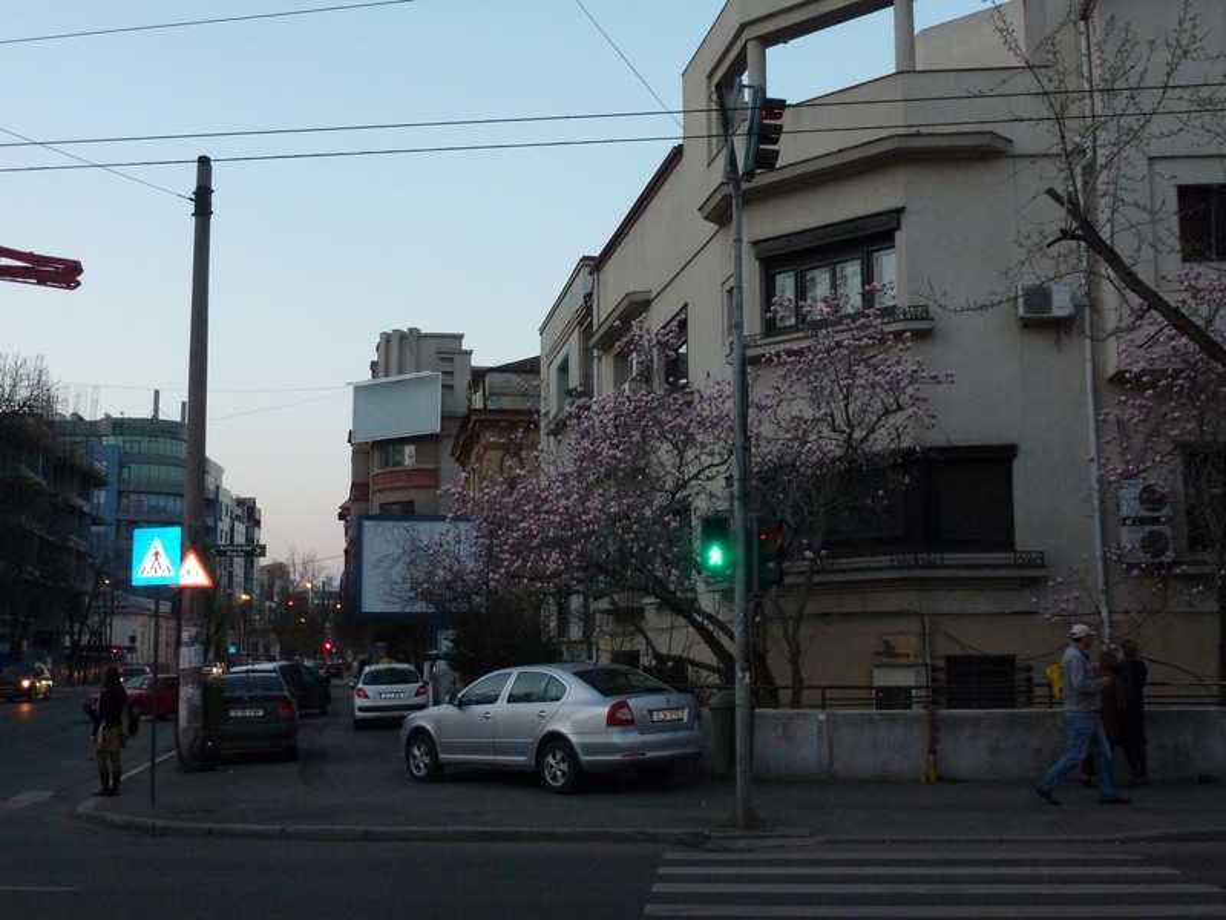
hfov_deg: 49.0
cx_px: 613
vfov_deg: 37.7
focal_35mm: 38
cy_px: 460
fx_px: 1346
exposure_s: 1/60
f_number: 3.8
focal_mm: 6.8
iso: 400
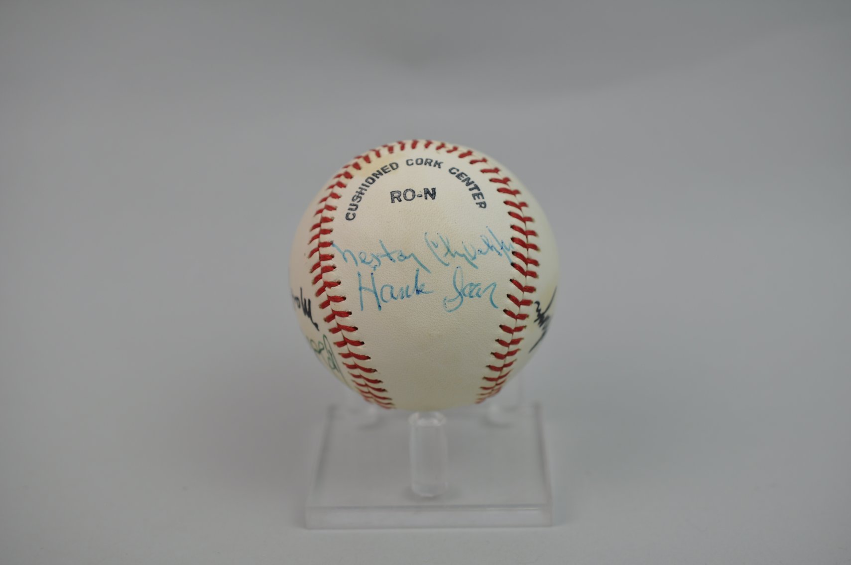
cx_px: 426
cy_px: 282
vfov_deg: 22.6
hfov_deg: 33.4
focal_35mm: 60
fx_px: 1417
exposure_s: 1/80
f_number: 4.5
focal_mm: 40
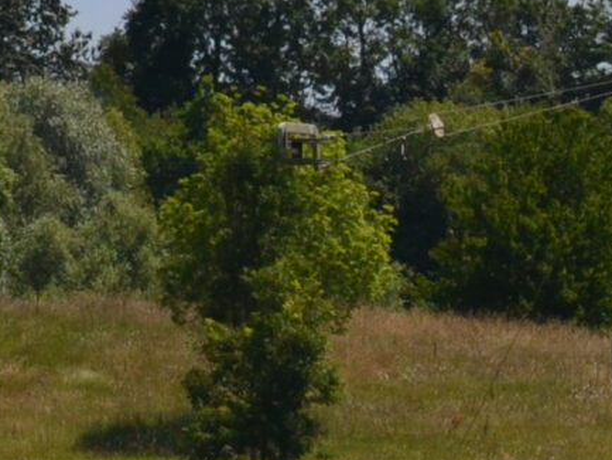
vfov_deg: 2.7
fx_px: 9794
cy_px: 778
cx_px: 1210
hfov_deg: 3.5
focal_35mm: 554
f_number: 7.1
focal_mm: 65
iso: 400
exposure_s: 1/2000
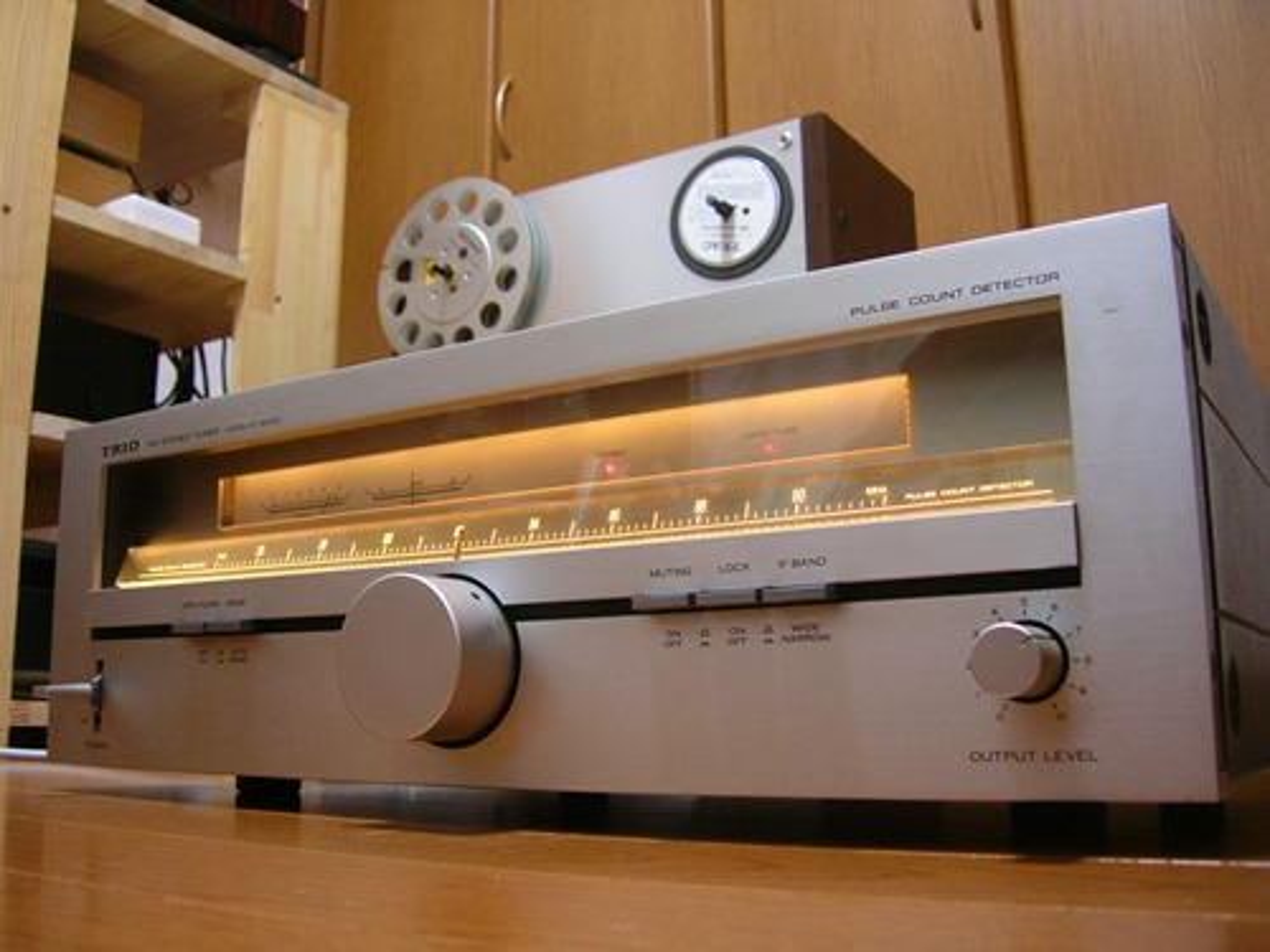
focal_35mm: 34
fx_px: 1247
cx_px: 635
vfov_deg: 41.8
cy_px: 476
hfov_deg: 54.0
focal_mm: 5.7
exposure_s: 1/3.7
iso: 90
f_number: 2.9
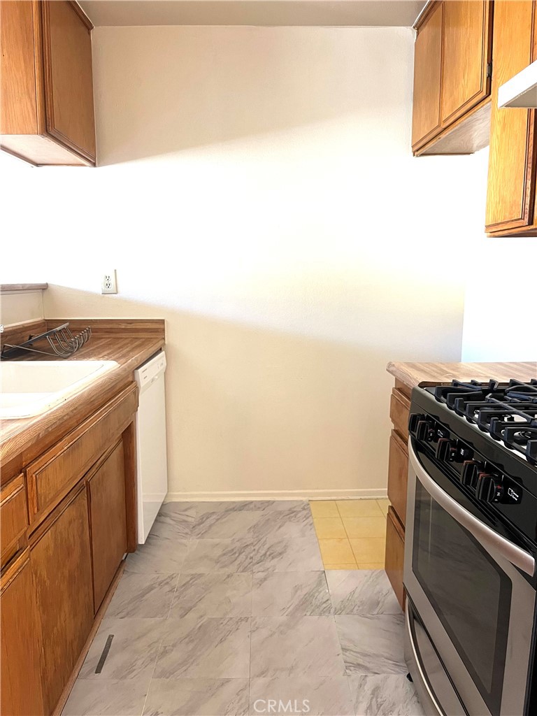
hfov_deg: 53.1
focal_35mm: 26
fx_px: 538
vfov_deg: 67.3
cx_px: 268
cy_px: 358
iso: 125
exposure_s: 1/65
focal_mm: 5.1
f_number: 1.6
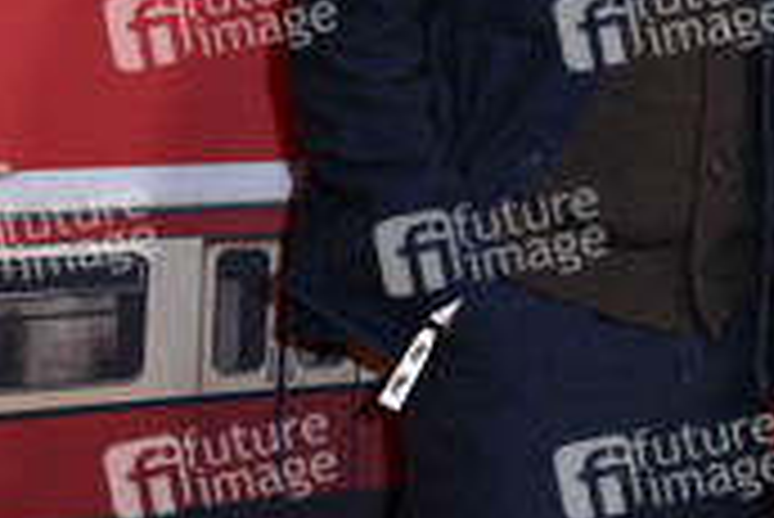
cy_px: -95
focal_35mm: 170
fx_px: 3658
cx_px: 1001
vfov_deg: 8.0
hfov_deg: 11.8
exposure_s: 1/250
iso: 800
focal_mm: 65
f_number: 5.6
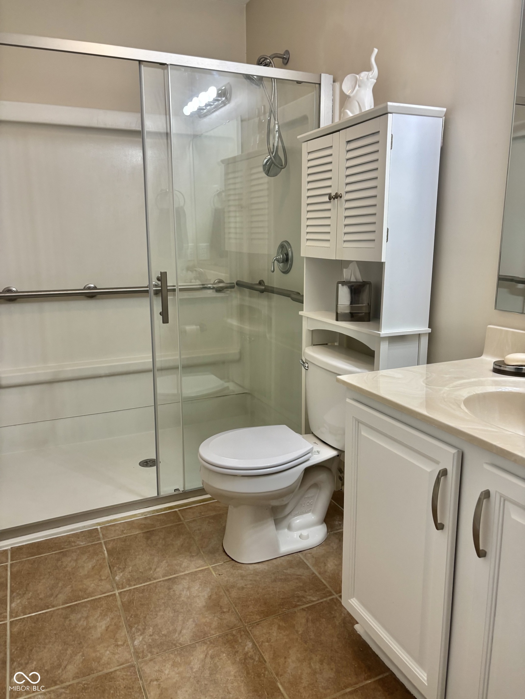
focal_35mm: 26
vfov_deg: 67.3
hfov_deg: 53.1
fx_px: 526
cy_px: 350
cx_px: 262
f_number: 1.6
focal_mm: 5.96
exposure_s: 1/120
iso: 125
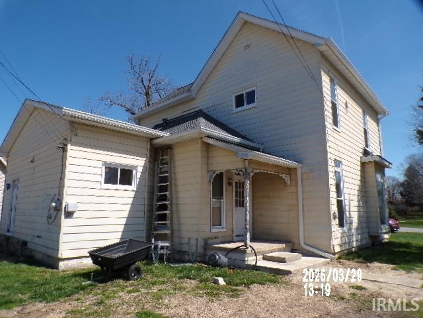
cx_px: 212
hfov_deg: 71.6
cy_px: 159
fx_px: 293
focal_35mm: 24
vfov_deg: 56.8
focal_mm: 4.3
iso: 100
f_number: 4.4
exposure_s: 1/750
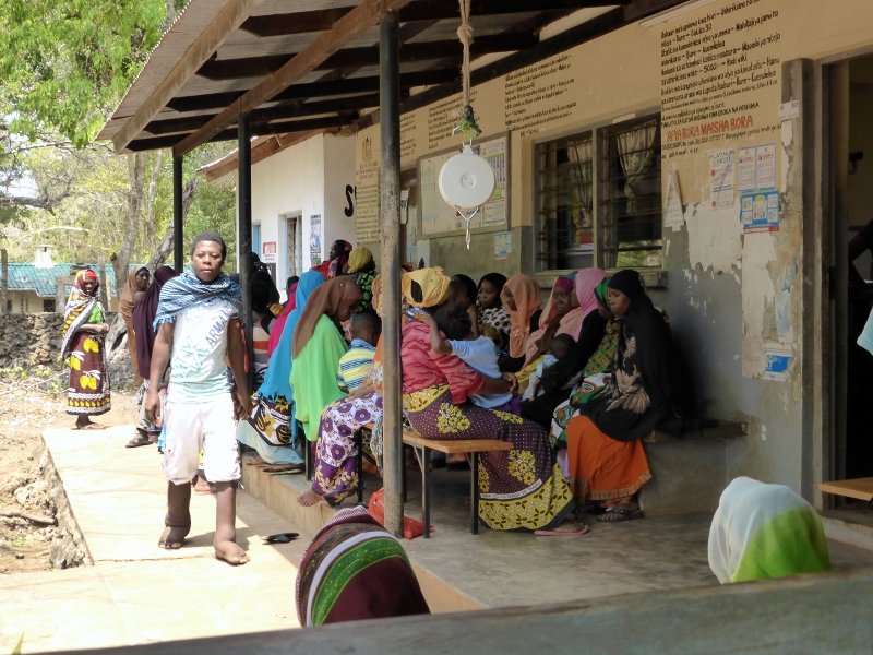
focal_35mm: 46
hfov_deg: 41.2
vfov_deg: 31.5
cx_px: 436
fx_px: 1160
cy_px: 328
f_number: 4.1
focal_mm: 7.9
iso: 200
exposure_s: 1/160
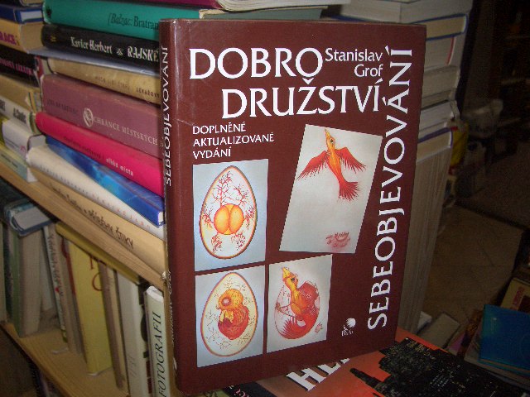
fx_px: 536
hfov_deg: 52.6
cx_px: 265
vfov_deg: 40.7
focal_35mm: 35
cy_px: 198
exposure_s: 1/60
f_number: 2.6
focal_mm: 5.8
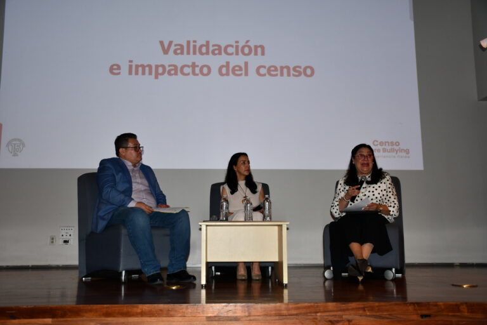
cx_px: 244
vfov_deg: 38.9
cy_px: 162
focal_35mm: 34
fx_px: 460
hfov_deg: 55.8
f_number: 3.8
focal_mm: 23
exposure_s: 1/60
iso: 450
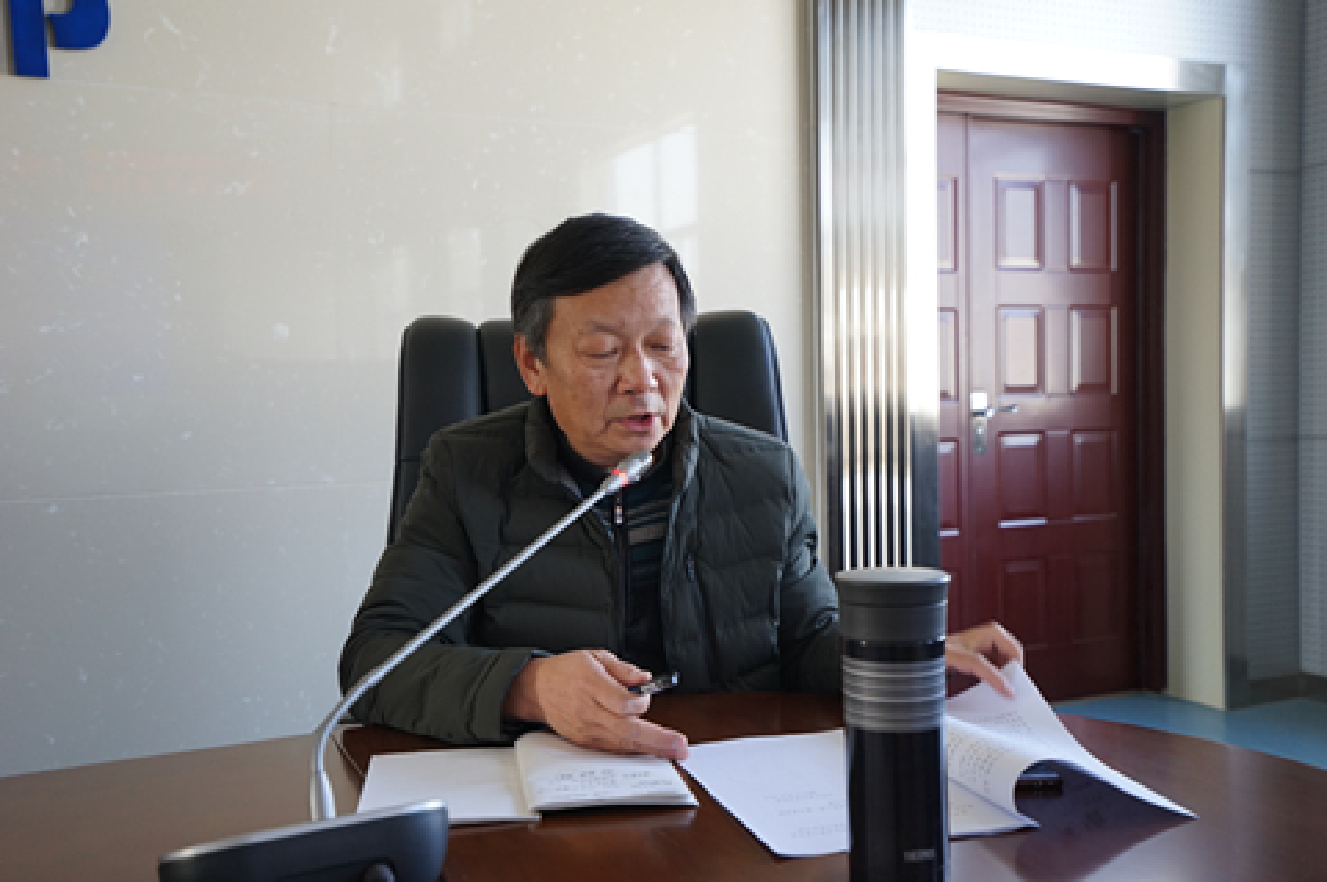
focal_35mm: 35
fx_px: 1289
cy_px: 441
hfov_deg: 54.5
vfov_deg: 37.8
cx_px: 664
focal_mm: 35
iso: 800
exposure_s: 1/80
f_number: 4.5
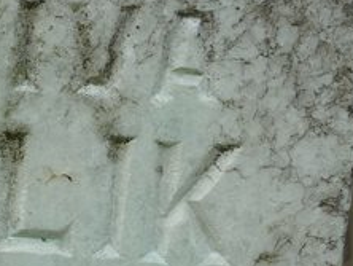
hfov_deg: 9.7
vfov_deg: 7.5
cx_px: -161
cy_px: 320
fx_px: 2021
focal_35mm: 198
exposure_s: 1/400
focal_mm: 9.1
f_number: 3.9
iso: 80
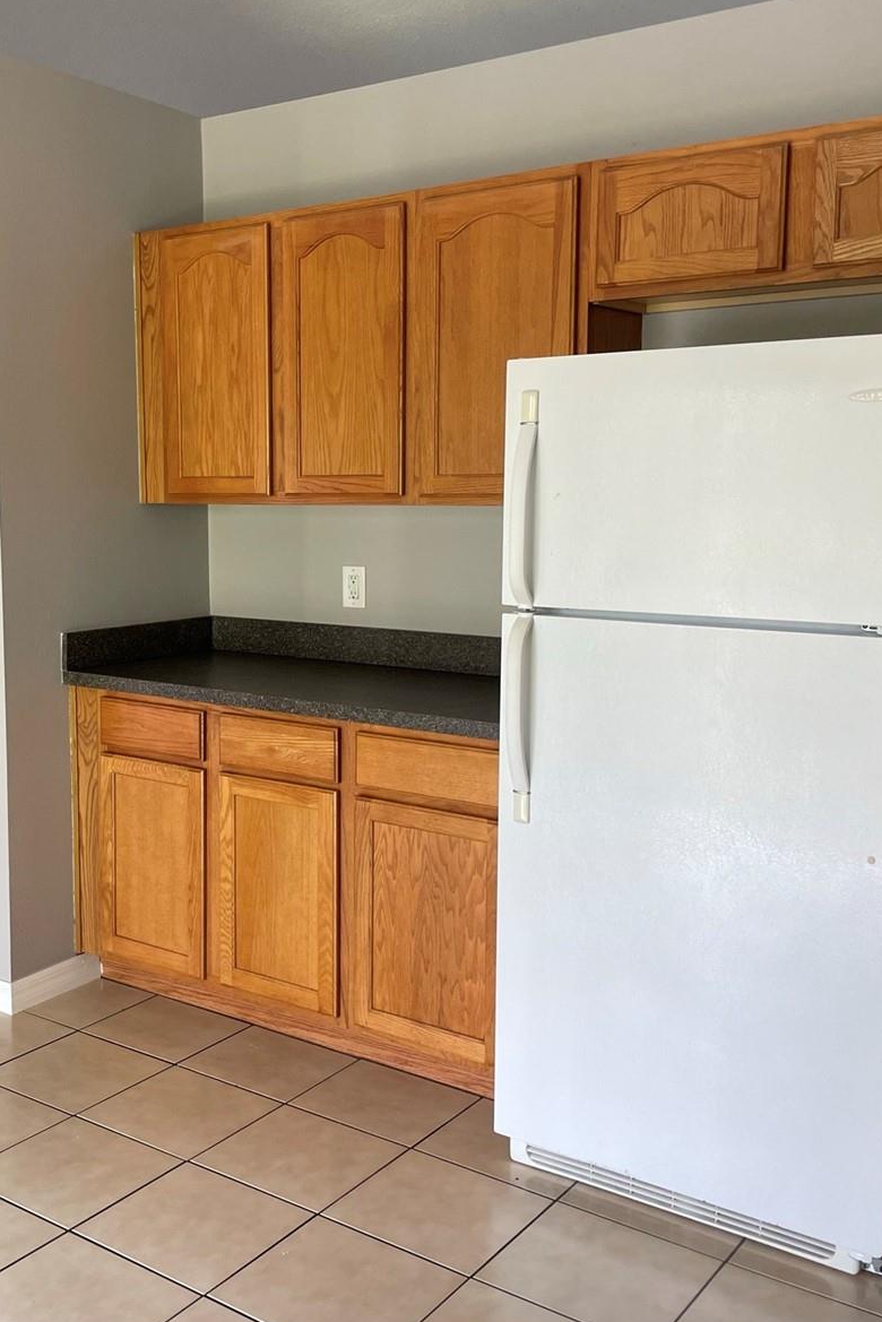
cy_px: 656
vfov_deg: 51.9
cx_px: 270
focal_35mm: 37
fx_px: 1359
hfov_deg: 35.5
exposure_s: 1/121
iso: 125
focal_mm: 4.2
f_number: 1.6
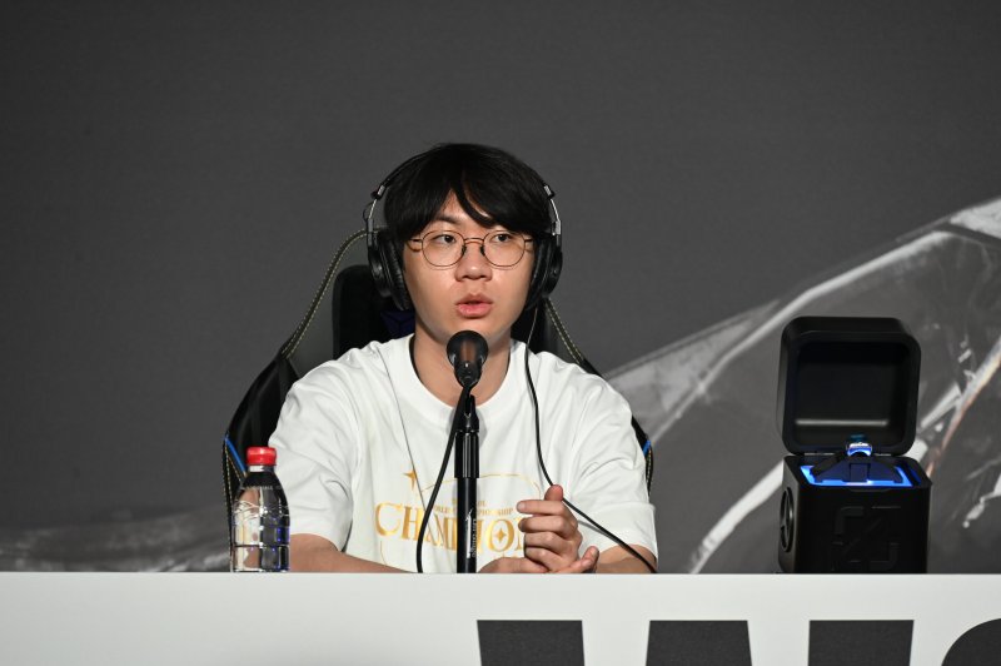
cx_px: 500
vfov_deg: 6.9
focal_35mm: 200
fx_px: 5556
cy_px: 333
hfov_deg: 10.3
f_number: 6.3
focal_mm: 200
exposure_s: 1/125
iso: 3200
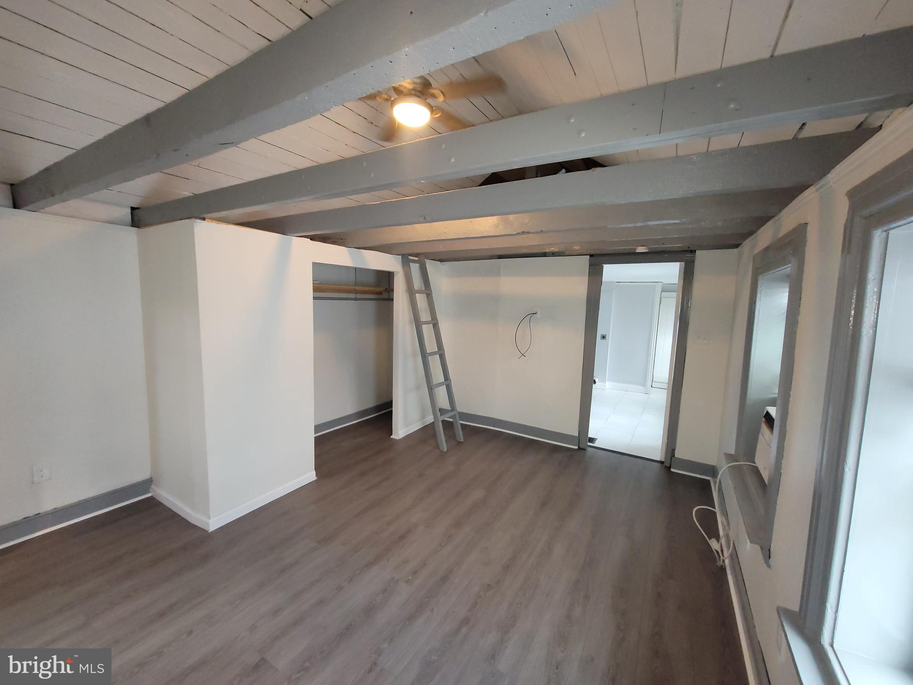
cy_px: 342
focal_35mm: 13
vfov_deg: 89.9
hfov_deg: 106.2
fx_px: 343
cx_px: 456
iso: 400
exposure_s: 1/30
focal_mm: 2.2
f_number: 2.2
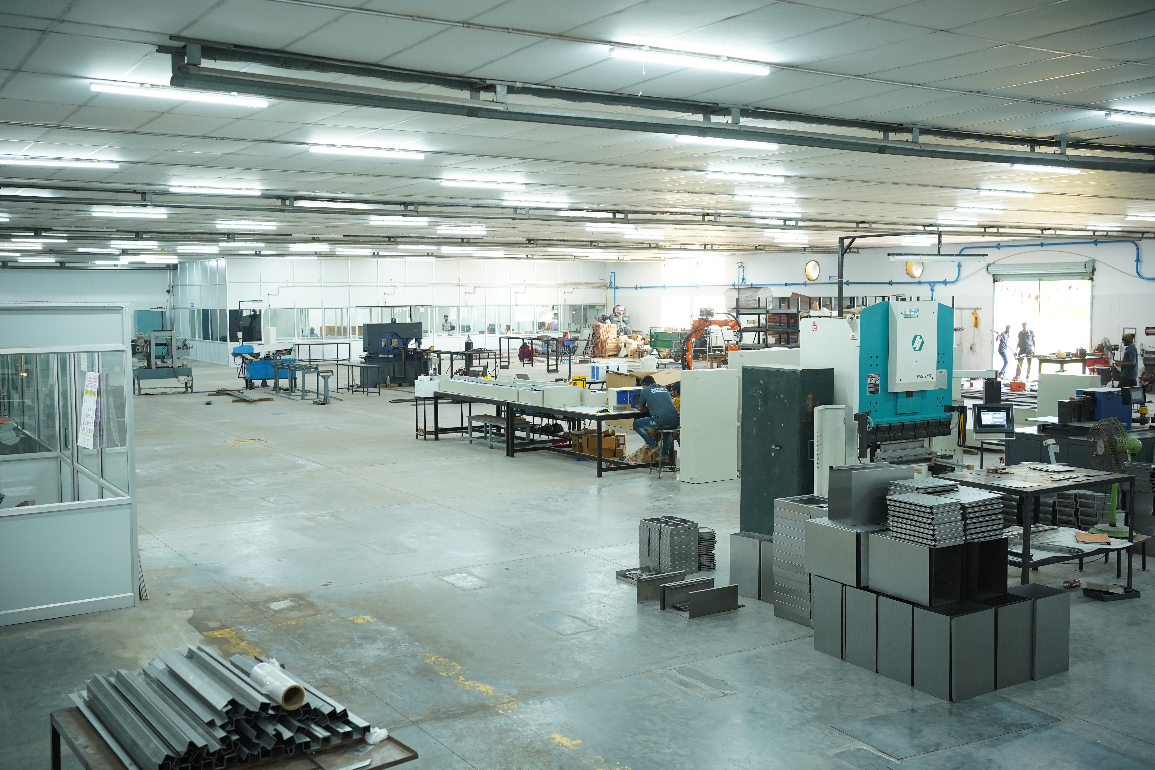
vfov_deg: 37.9
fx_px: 1123
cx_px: 578
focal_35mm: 35
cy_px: 385
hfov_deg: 54.4
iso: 1600
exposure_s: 1/125
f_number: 3.5
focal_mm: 35
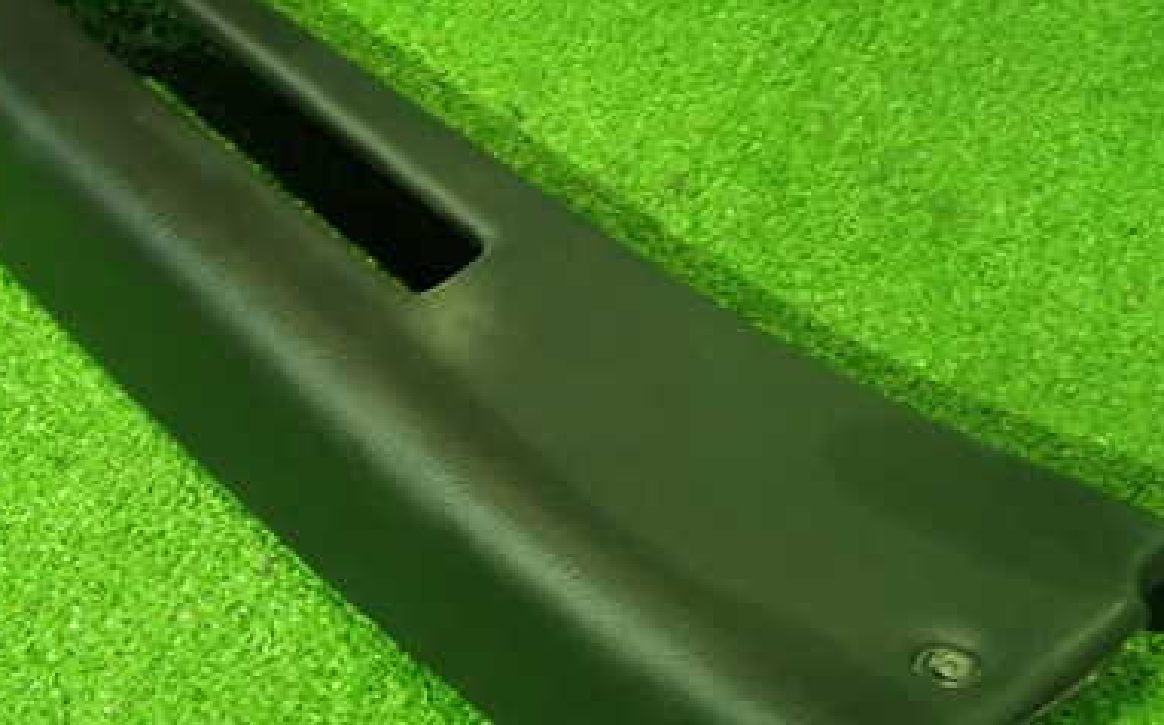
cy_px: 314
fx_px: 1585
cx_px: 384
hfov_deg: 39.8
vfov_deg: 25.8
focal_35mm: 50
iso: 800
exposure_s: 1/25
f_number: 2.3
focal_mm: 5.4
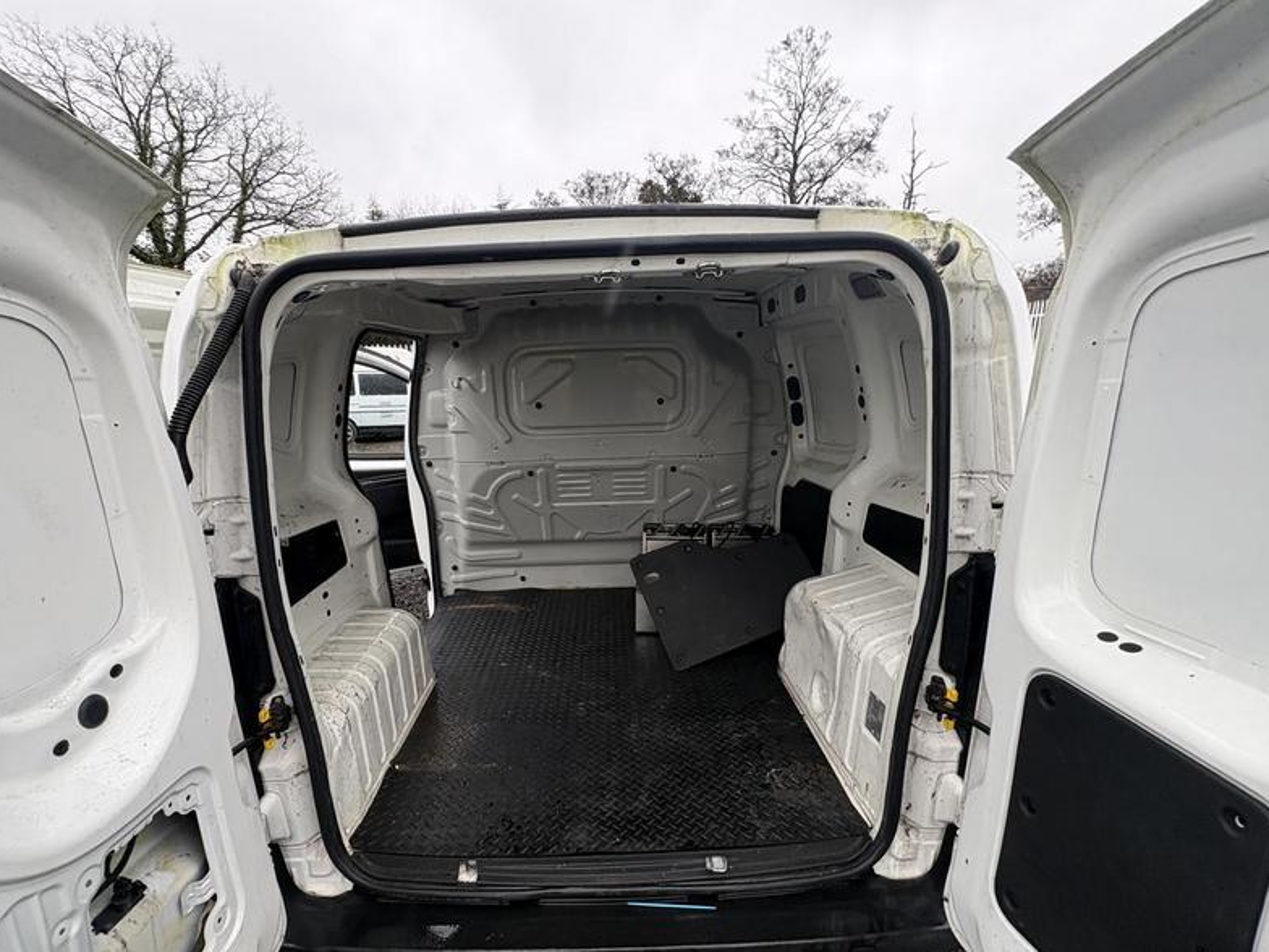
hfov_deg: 94.4
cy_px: 542
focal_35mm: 16
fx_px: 587
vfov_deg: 77.7
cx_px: 602
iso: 125
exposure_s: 1/99
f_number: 2.2
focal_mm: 2.22
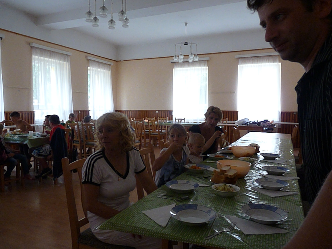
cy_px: 124
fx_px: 259
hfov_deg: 65.3
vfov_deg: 51.4
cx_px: 166
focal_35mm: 27
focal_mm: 4.8
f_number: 2.8
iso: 800
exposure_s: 1/125
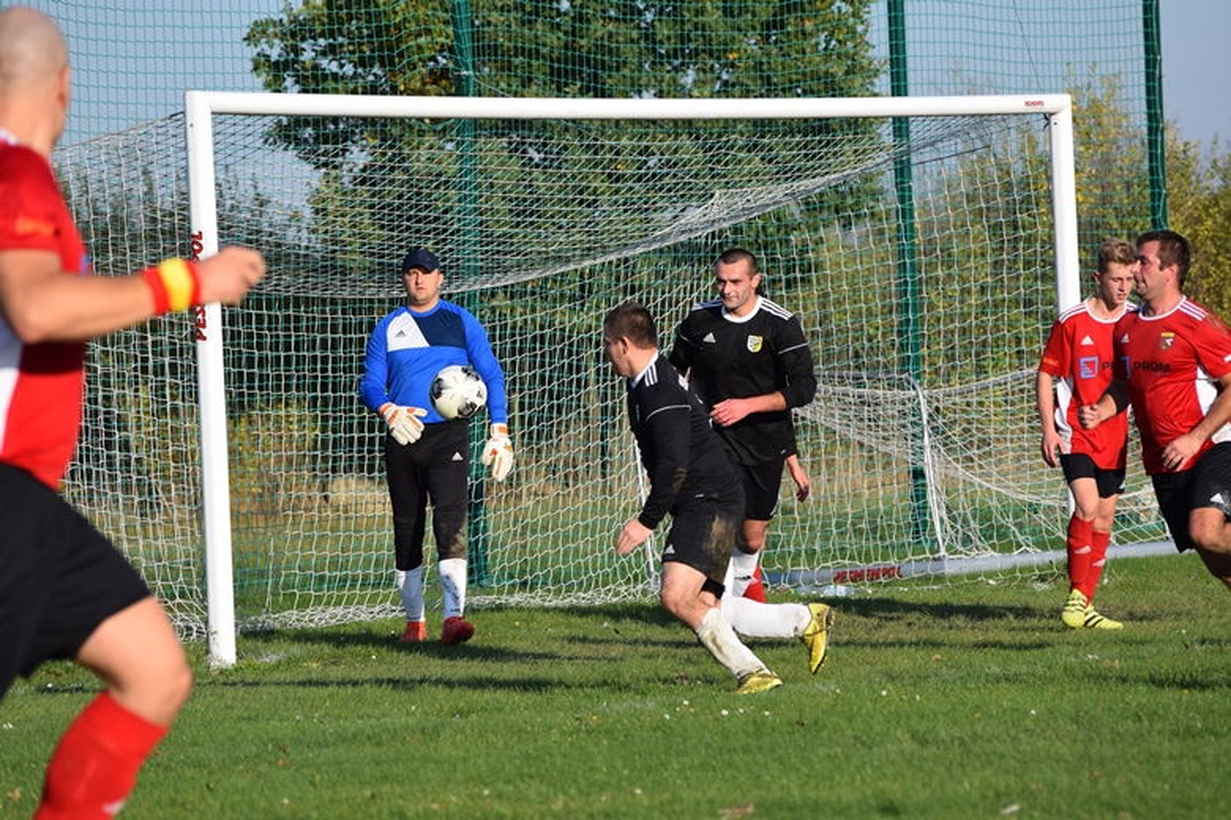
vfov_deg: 5.9
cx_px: 616
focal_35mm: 232
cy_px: 410
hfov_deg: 8.9
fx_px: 7950
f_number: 6.3
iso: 400
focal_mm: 155
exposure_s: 1/1600
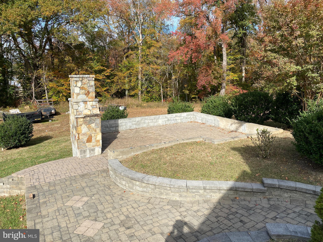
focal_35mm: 26
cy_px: 121
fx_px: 243
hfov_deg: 67.3
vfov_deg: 53.1
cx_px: 162
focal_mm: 4.25
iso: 32
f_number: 1.8
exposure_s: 1/2066
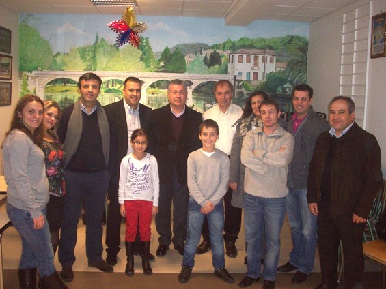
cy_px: 145
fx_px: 424
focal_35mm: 38
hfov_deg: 49.0
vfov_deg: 37.7
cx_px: 190
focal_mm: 6.2
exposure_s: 1/64
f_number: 2.8
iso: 200
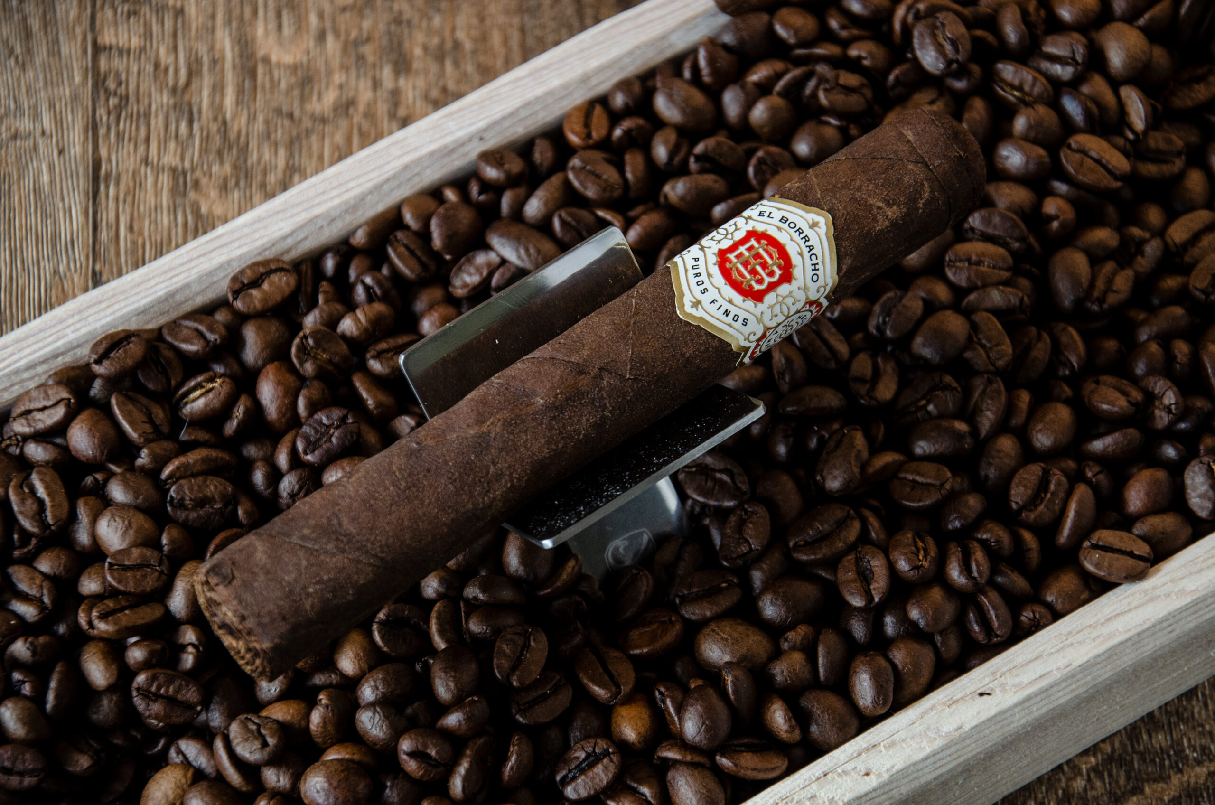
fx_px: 4547
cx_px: 608
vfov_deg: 10.1
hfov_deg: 15.2
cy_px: 402
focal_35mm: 135
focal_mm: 90
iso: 800
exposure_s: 1/80
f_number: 5.6
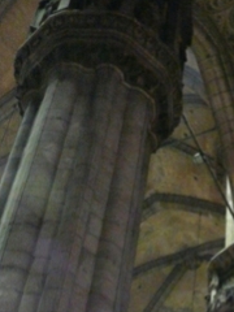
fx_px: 910
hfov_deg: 14.3
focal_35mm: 101
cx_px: 268
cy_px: 326
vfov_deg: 18.8
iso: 800
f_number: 2.8
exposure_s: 1/8
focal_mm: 6.3
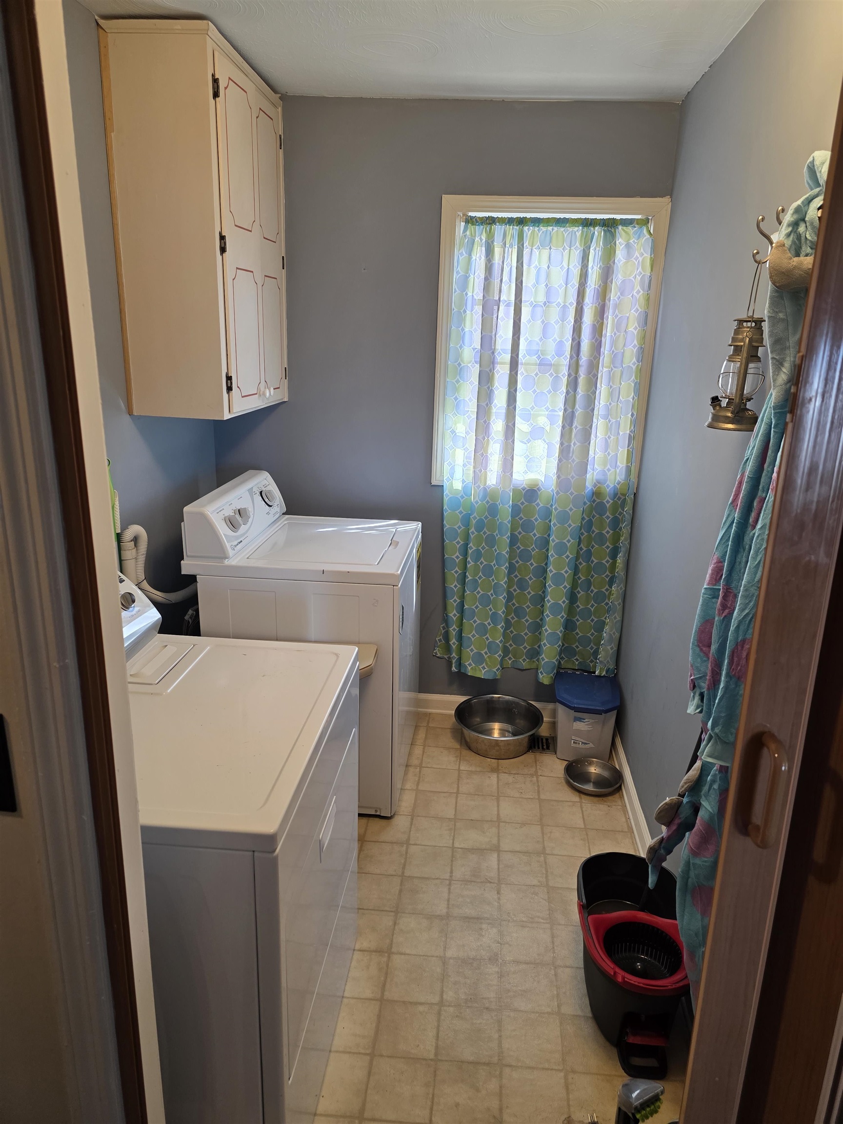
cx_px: 422
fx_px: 747
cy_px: 562
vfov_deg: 73.9
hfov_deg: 58.9
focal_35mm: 23
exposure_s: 1/120
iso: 125
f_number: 1.7
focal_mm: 6.3
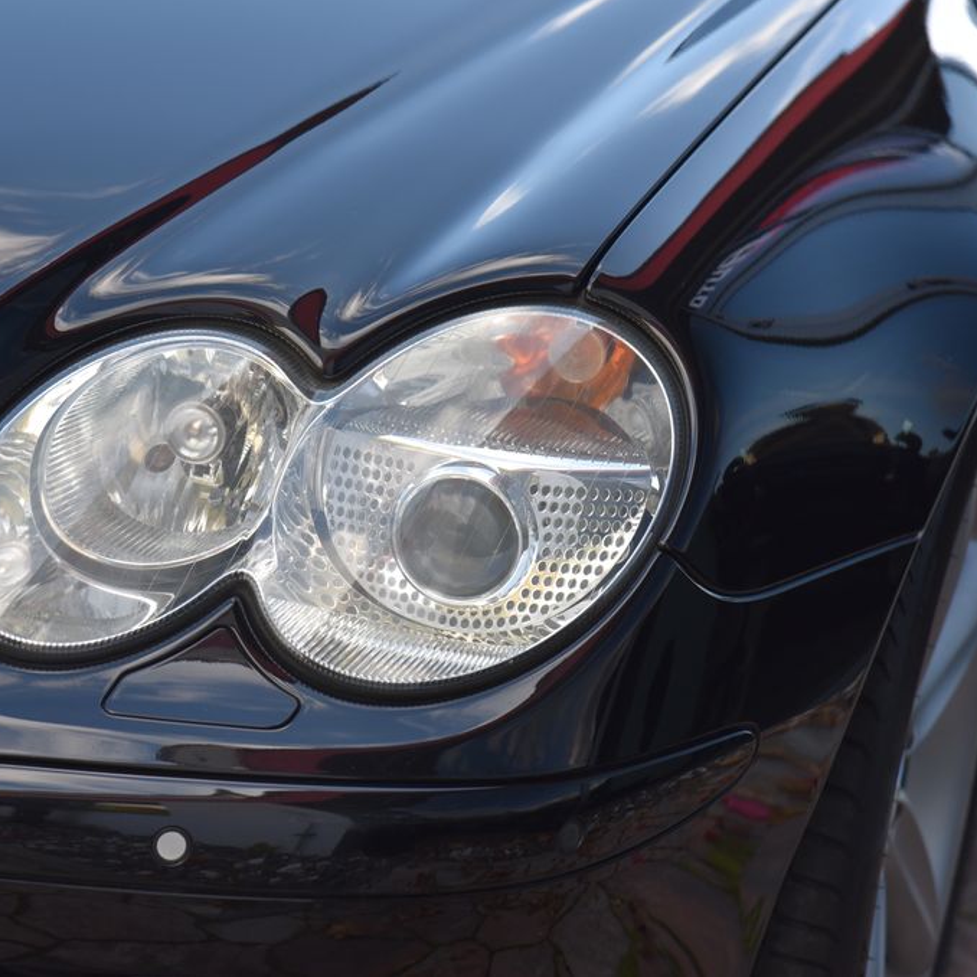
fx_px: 4917
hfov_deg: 11.3
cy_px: 486
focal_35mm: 154
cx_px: 369
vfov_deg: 11.3
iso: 500
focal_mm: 120
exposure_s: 1/160
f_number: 6.3
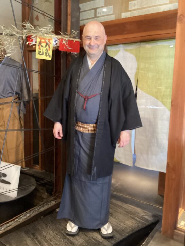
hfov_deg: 45.5
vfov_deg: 58.3
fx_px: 221
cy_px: 123
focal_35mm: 31
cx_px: 92
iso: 400
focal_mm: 3.3
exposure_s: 1/60
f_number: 2.4
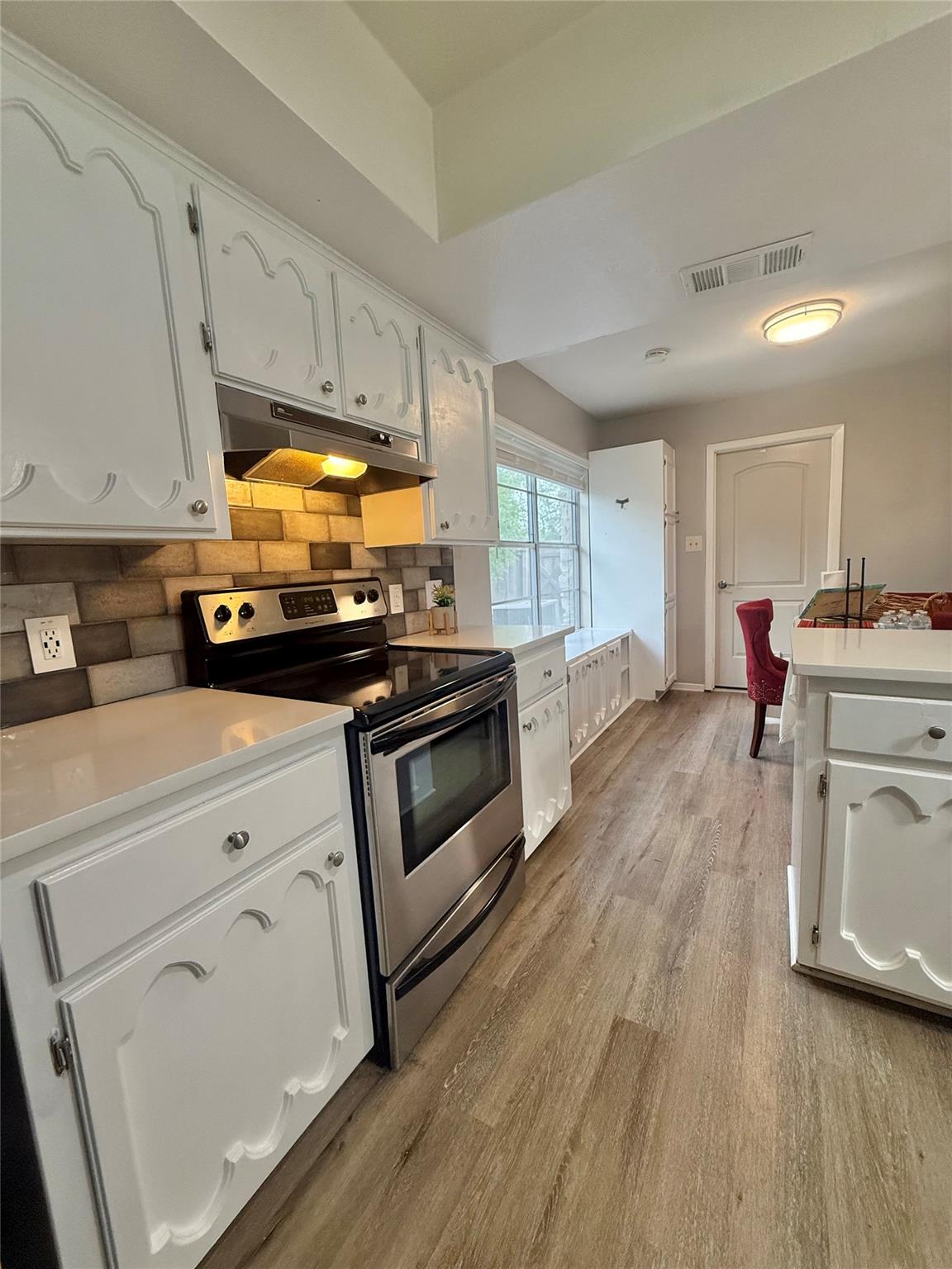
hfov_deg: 85.7
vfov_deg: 102.1
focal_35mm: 14
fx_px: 513
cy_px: 634
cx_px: 476
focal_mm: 2.22
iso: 250
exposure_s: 1/120
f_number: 2.2
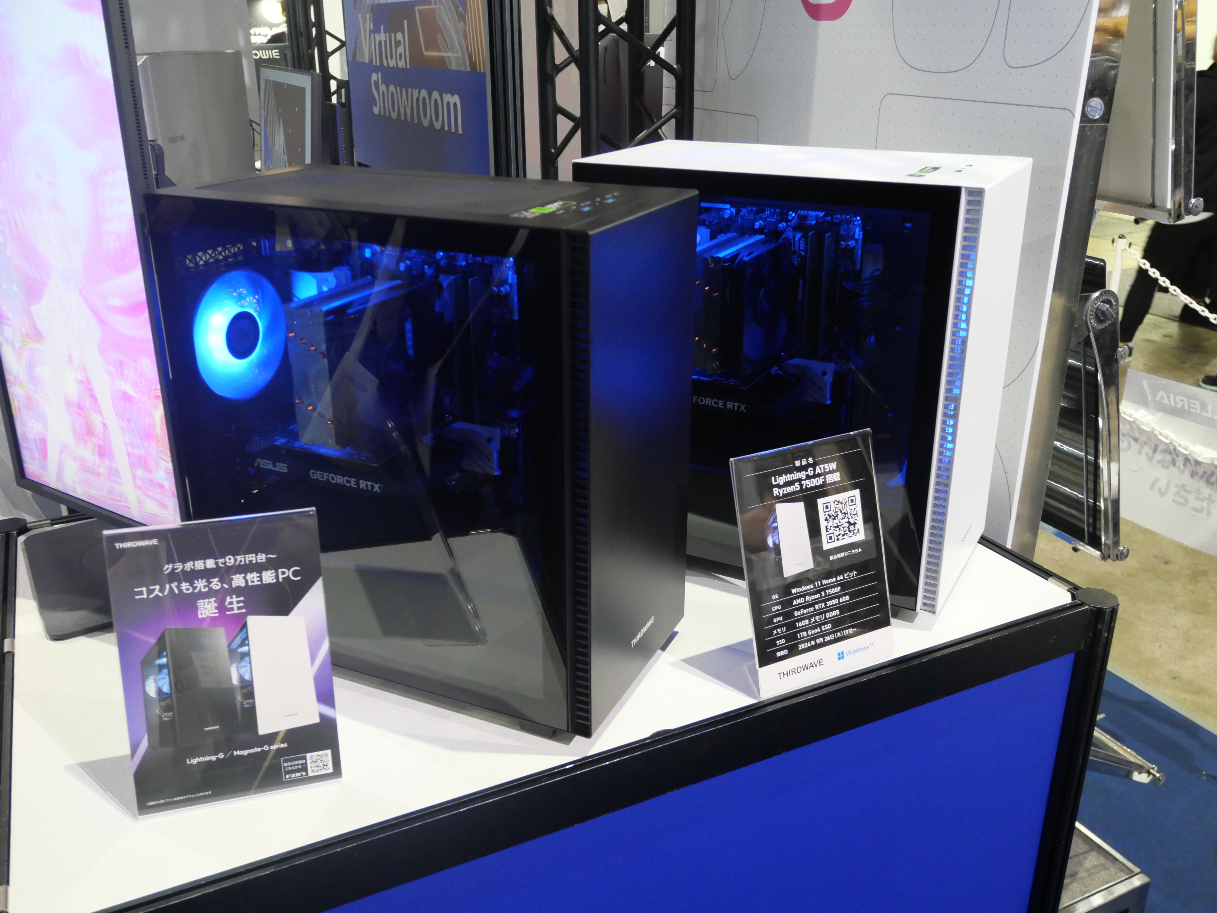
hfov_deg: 60.0
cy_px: 456
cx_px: 608
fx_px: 1055
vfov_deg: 46.8
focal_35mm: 30
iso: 2000
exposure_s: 1/60
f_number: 3.8
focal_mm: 15
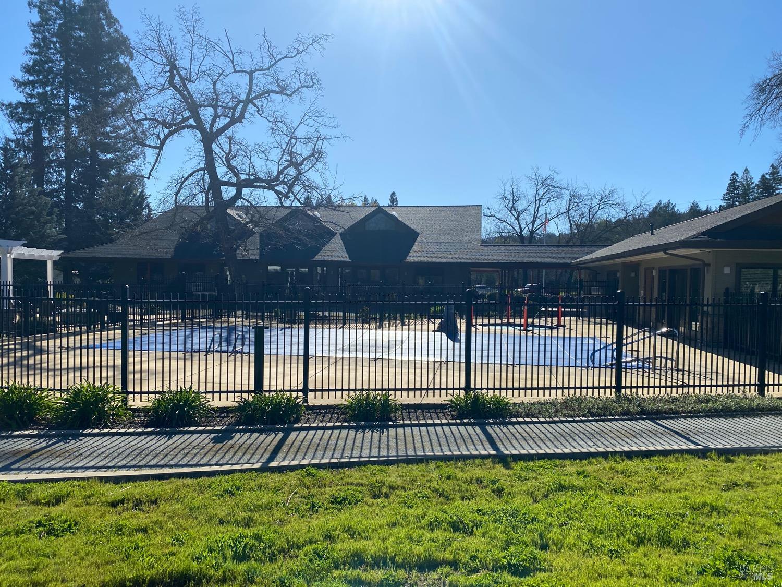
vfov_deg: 53.1
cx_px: 391
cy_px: 294
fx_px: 587
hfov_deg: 67.3
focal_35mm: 26
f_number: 1.8
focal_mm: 4.25
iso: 32
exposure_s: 1/5025
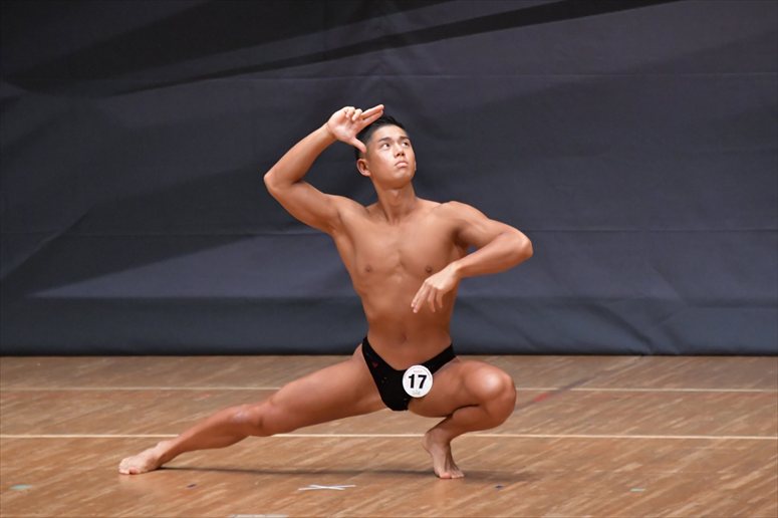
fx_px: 8100
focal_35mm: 375
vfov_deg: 3.7
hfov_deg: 5.5
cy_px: 259
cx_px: 389
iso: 6400
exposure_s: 1/400
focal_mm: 250
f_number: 5.6
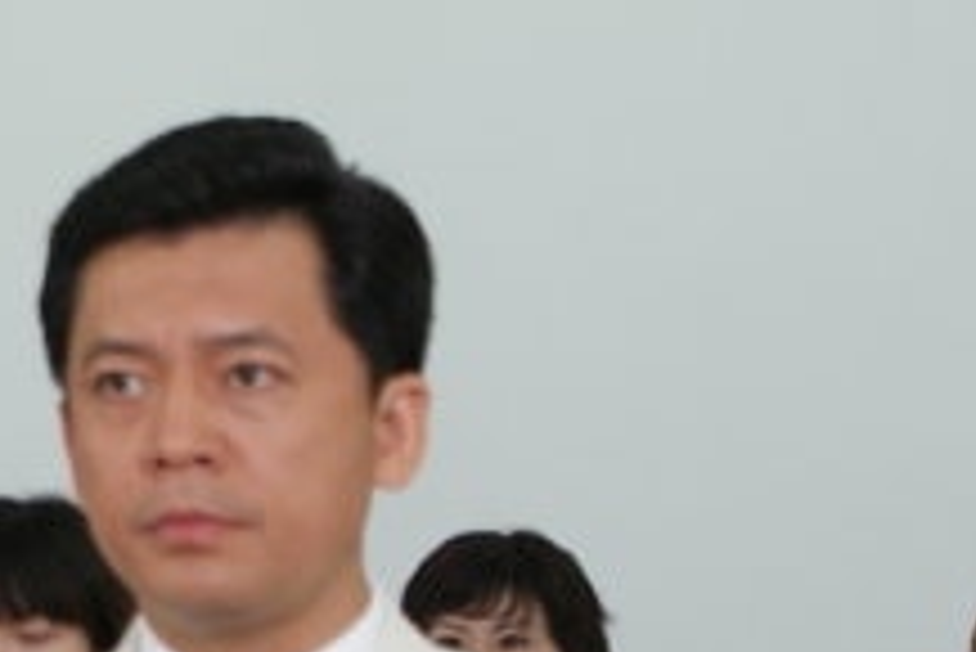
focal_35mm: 238
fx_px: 6457
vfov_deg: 5.8
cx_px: -414
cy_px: 812
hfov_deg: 8.5
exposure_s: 1/20
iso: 400
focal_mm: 50
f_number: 5.6
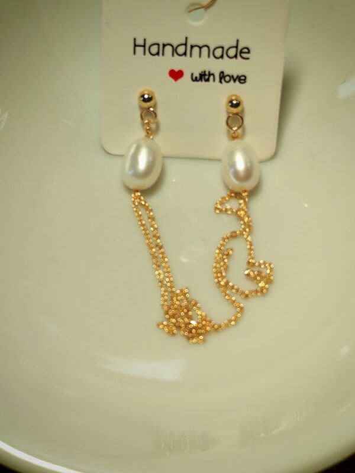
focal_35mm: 68
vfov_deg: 28.6
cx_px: 178
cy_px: 236
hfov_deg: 21.6
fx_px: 930
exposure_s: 1/100
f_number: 1.95
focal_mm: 5.52
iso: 64
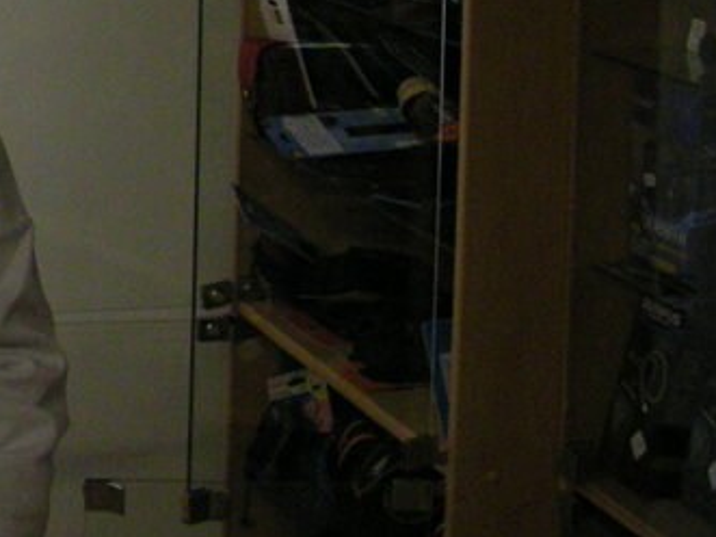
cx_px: -469
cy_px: -320
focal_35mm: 127
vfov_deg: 11.1
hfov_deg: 14.2
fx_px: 2626
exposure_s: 1/69.8
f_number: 2.8
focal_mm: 5.7
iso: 210
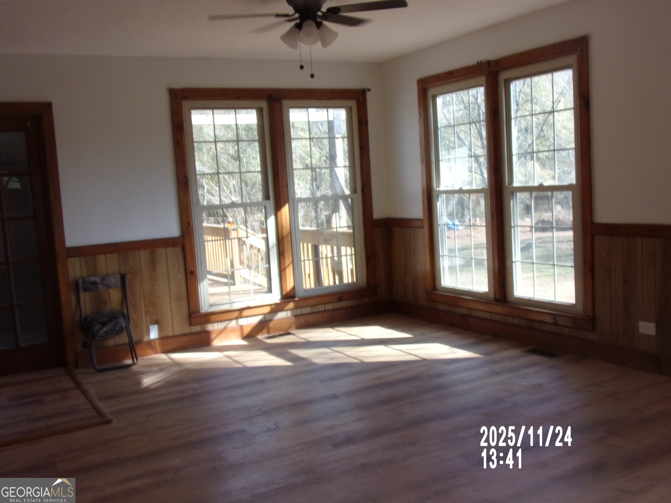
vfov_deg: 42.9
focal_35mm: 33
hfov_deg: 55.4
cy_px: 252
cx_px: 336
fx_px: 640
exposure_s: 1/100
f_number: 3.7
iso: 80
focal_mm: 5.9
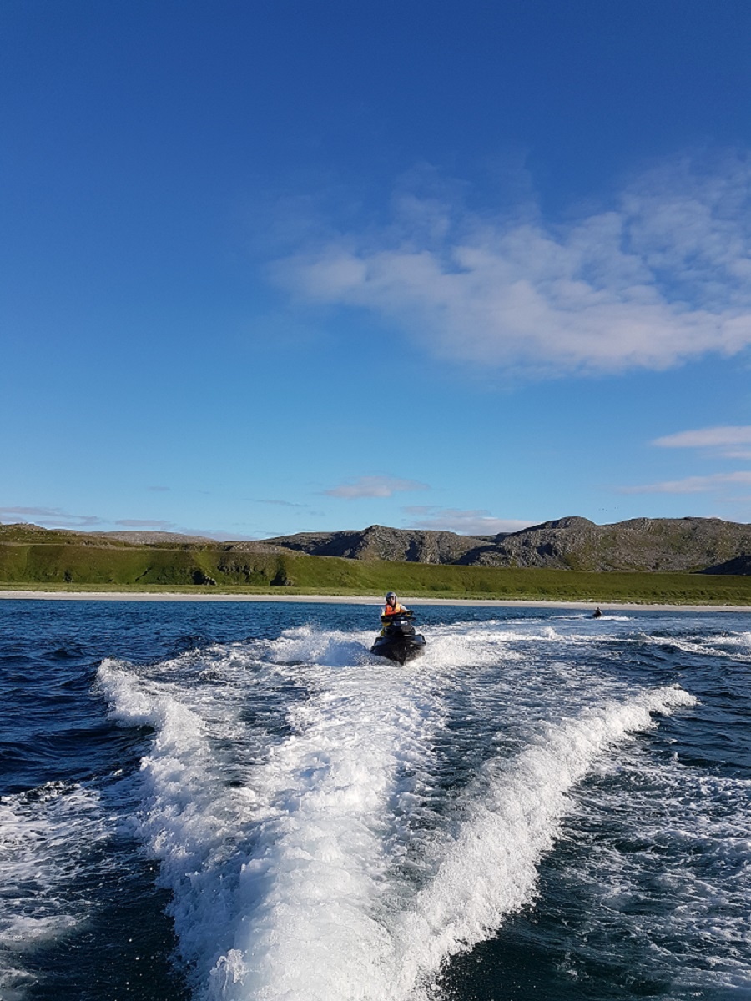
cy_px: 500
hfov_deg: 53.1
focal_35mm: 26
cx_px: 376
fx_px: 752
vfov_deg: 67.3
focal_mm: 4.2
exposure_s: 1/2608
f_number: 1.7
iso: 40
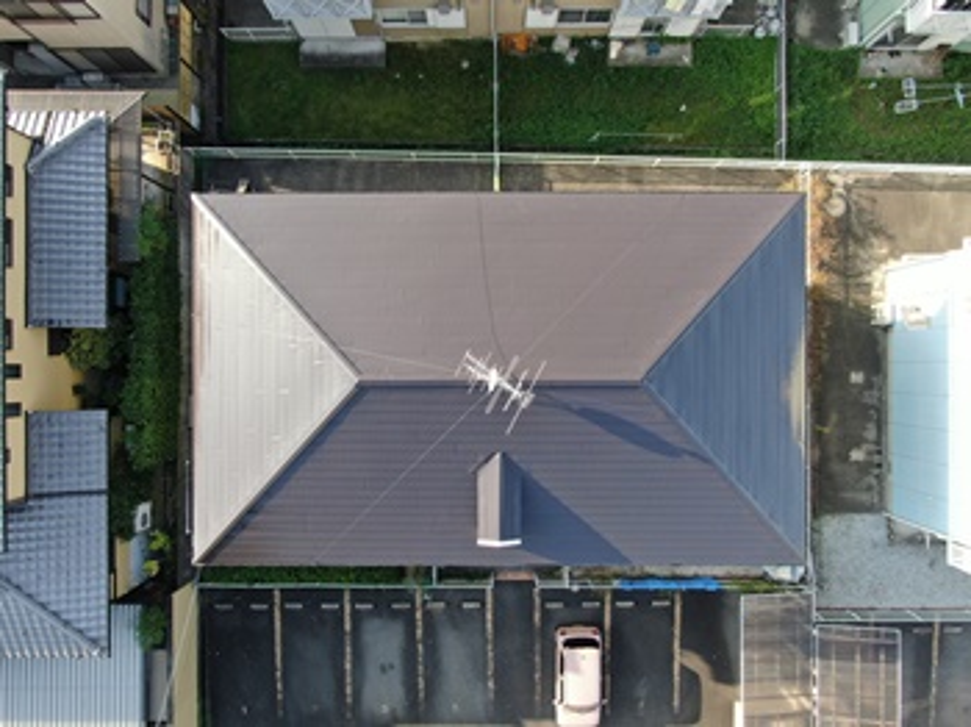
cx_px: 486
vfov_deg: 56.8
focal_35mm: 24
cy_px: 364
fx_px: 673
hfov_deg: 71.6
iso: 110
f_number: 2.8
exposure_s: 1/240
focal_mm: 4.39
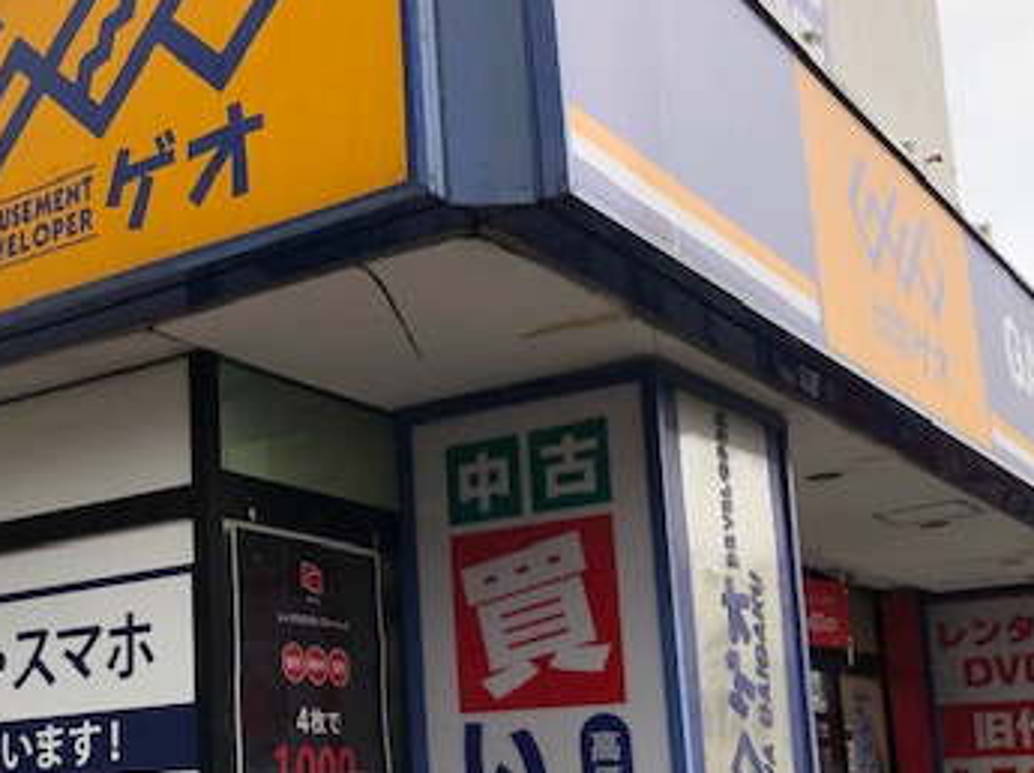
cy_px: 545
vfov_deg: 27.7
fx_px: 1552
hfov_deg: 36.1
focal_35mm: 52
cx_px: 273
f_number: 1.8
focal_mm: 4
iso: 20
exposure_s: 1/923
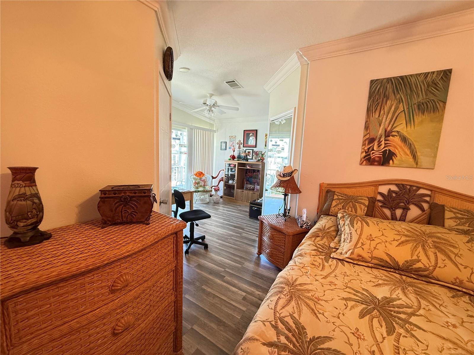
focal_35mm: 14
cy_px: 178
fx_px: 192
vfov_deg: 85.7
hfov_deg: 102.1
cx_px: 237
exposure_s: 1/60
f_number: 2.2
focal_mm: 2.22
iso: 400
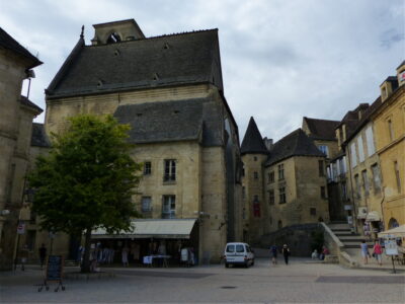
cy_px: 152
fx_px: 363
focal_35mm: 31
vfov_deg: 45.4
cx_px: 202
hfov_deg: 58.4
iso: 200
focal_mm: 5.6
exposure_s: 1/2000
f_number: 2.8
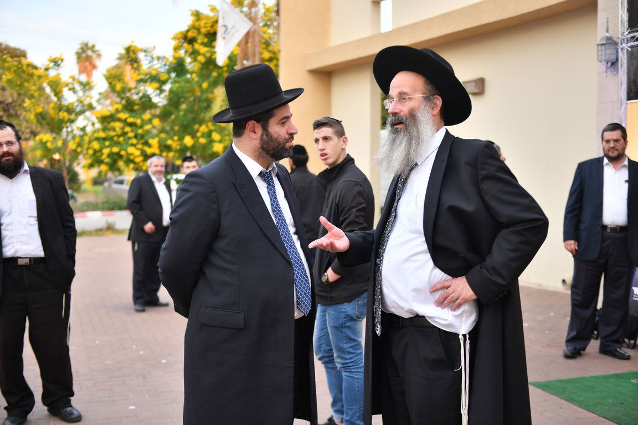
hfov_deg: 41.1
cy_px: 212
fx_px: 851
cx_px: 319
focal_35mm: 48
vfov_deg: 28.1
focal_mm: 48
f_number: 9
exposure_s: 1/160
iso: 250
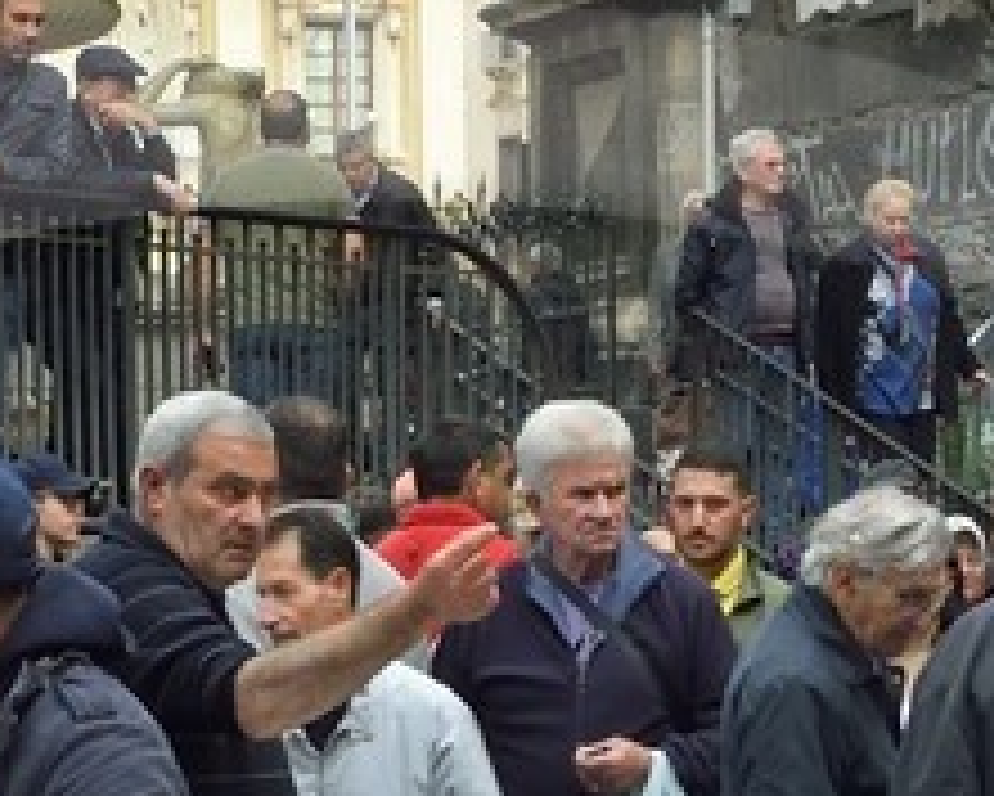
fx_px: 4797
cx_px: 382
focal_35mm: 163
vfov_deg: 8.7
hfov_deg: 11.8
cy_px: 1862
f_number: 18
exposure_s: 1/60
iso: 800
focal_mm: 24
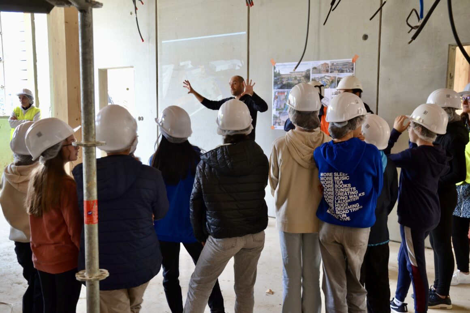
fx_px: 509
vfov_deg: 34.2
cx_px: 235
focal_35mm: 39
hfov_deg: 49.6
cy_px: 156
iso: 400
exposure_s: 1/20
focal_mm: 26
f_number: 4
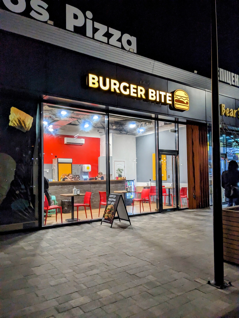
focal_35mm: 27
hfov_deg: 51.4
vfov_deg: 65.3
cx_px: 120
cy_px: 159
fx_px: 249
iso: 172
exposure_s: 1/49.9
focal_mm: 4.38
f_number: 1.73
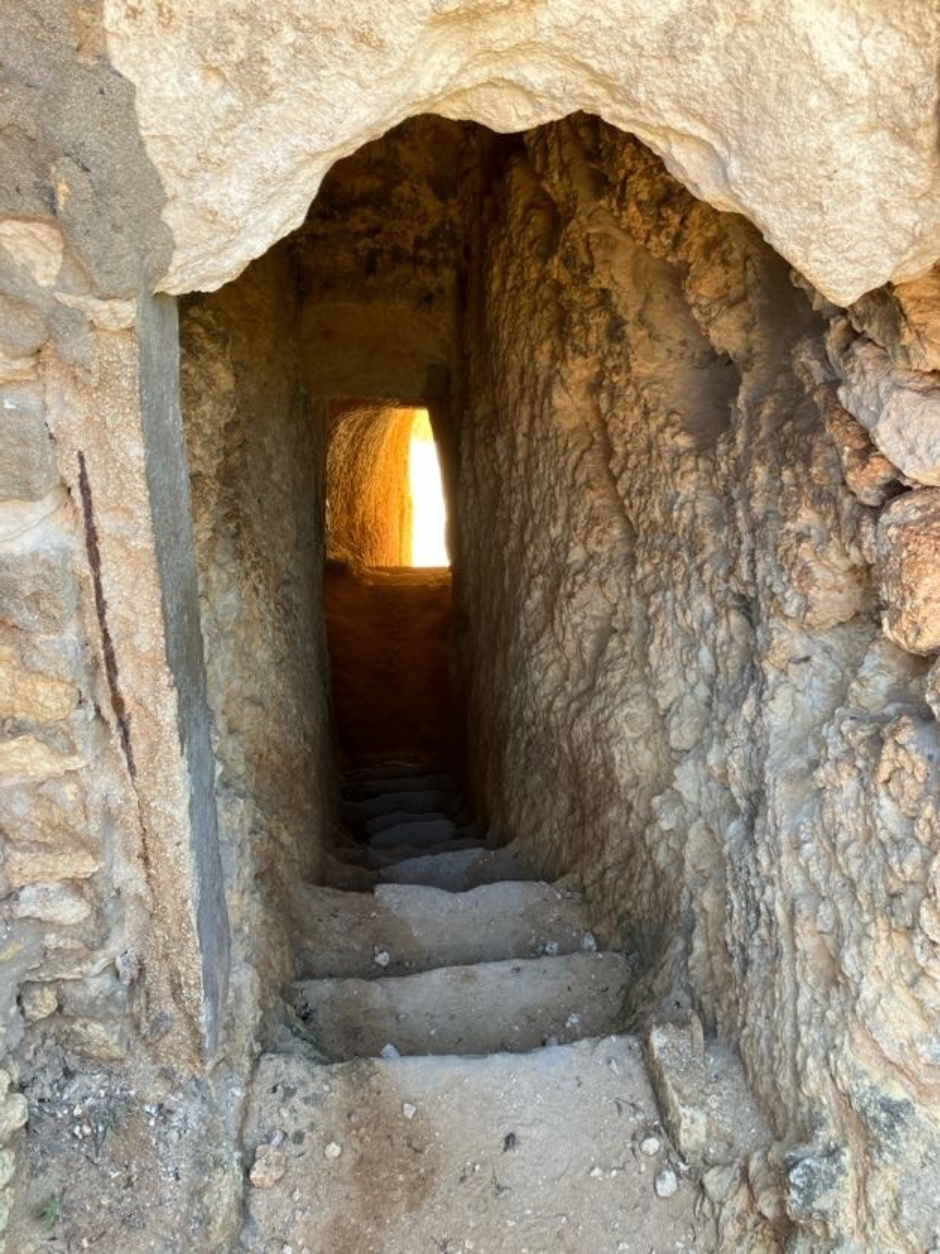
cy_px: 627
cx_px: 470
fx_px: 1014
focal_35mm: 28
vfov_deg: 63.4
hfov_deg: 49.7
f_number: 1.8
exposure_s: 1/121
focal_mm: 3.99
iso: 80
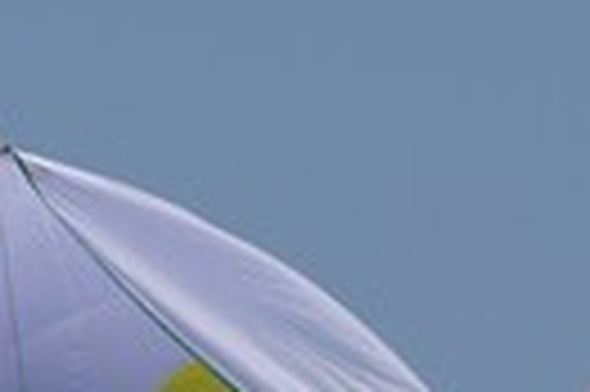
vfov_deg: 0.8
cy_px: 800
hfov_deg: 1.1
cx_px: 99
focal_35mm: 1800
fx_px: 29463
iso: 100
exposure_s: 1/1600
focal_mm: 196
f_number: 5.6
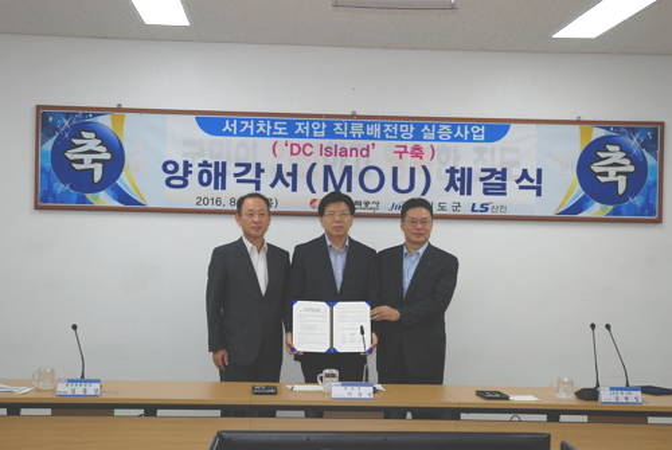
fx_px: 1234
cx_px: 336
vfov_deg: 20.7
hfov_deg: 30.5
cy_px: 225
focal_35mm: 66
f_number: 4.5
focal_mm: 44
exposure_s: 1/60
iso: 200
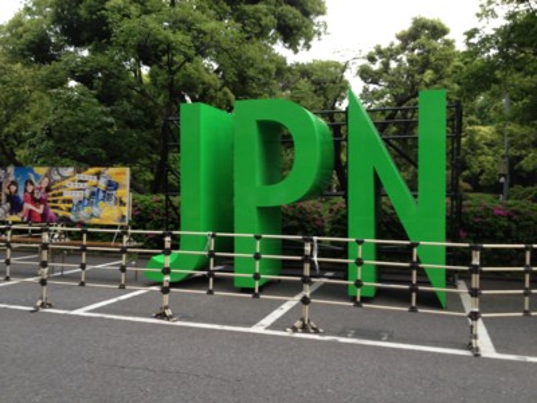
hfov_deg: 52.6
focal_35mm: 35
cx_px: 268
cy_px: 202
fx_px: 543
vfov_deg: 40.7
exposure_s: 1/20
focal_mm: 4.28
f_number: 2.4
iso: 80
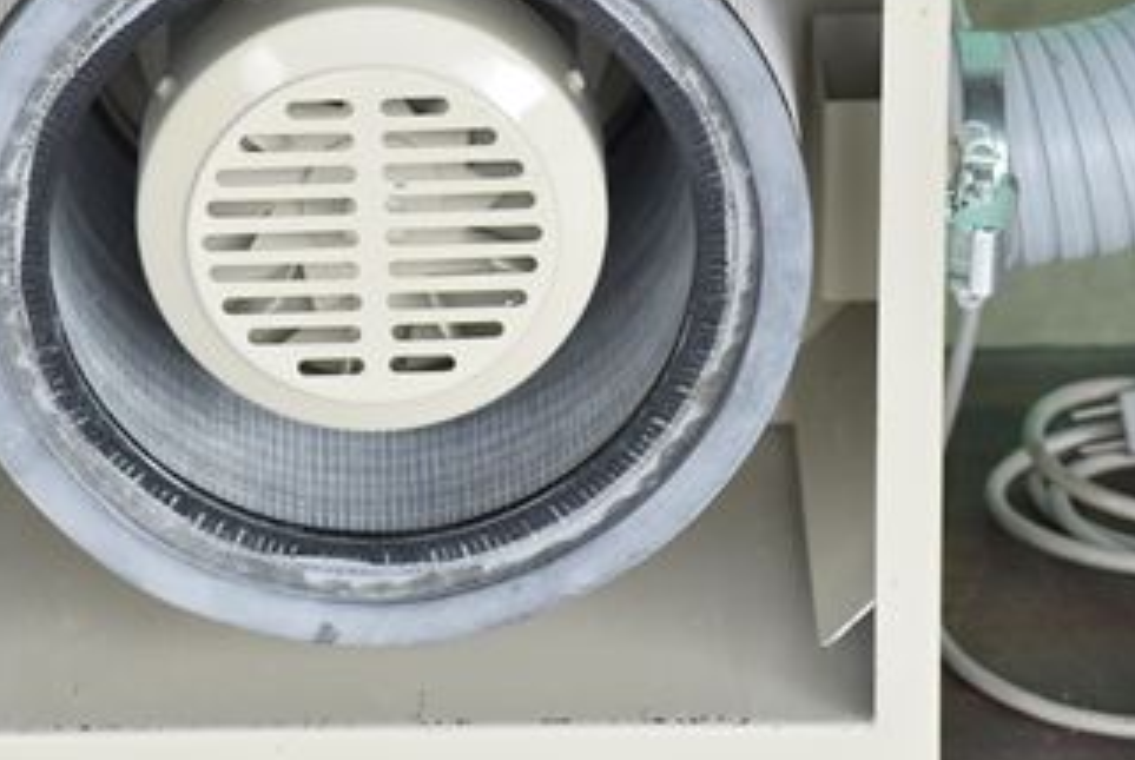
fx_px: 7514
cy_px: 311
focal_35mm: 238
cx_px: 339
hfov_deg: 8.6
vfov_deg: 5.8
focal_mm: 102
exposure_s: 1/250
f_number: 6.3
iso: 1250
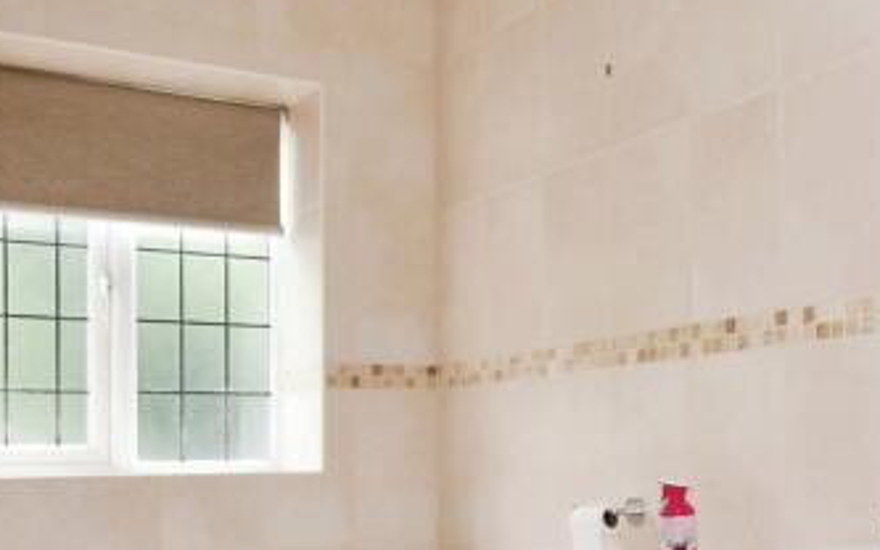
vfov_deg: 26.5
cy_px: 491
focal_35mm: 47
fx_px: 1127
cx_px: 489
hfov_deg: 42.6
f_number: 8
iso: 400
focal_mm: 10
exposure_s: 1/60
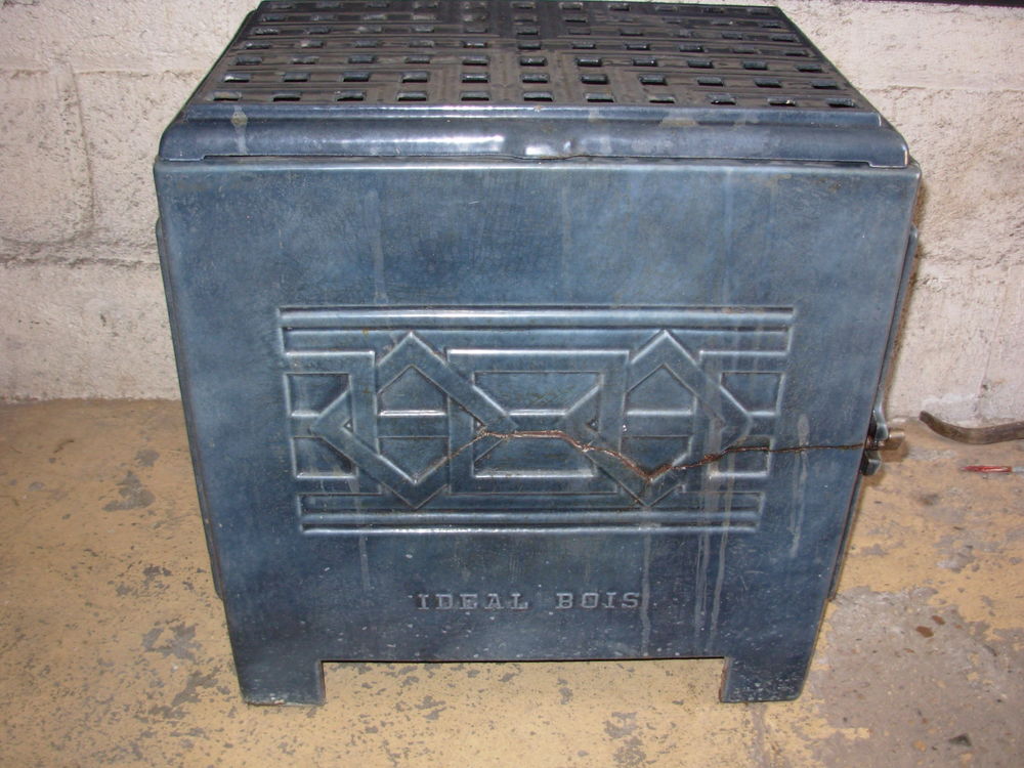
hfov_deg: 49.0
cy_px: 384
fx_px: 1124
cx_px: 512
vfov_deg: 37.7
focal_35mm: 38
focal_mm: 6.3
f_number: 2.9
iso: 50
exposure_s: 1/32
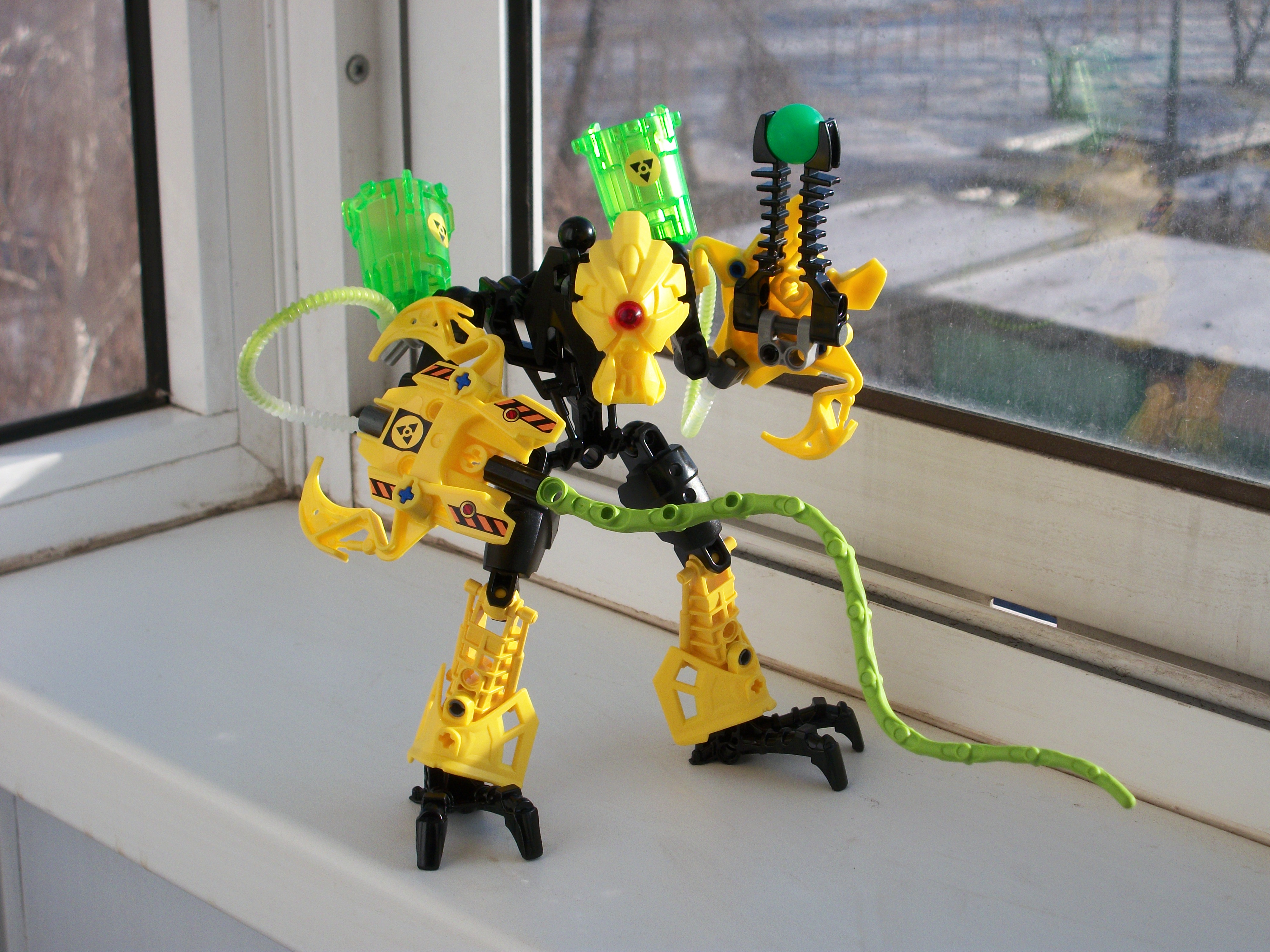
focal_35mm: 68
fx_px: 2495
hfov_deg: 28.6
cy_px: 476
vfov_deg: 21.6
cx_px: 635
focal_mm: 12.1
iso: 80
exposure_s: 1/500
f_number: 4.5
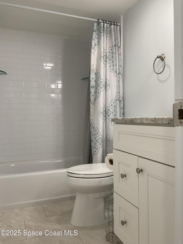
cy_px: 122
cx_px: 92
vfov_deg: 61.7
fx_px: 204
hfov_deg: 48.2
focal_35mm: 29
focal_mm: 3
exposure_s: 1/60
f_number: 1.8
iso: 50
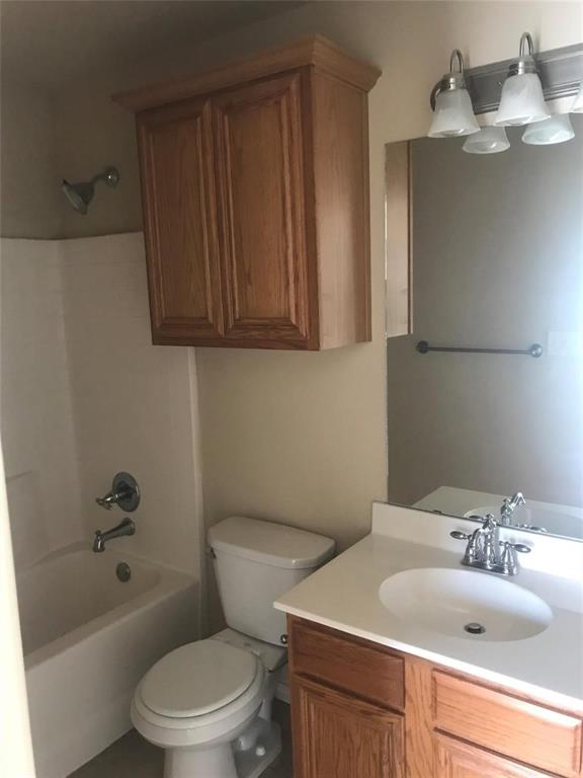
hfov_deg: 49.7
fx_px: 629
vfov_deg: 63.4
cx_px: 292
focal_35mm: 28
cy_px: 389
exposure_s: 1/15
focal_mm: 3.99
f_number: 1.8
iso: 80
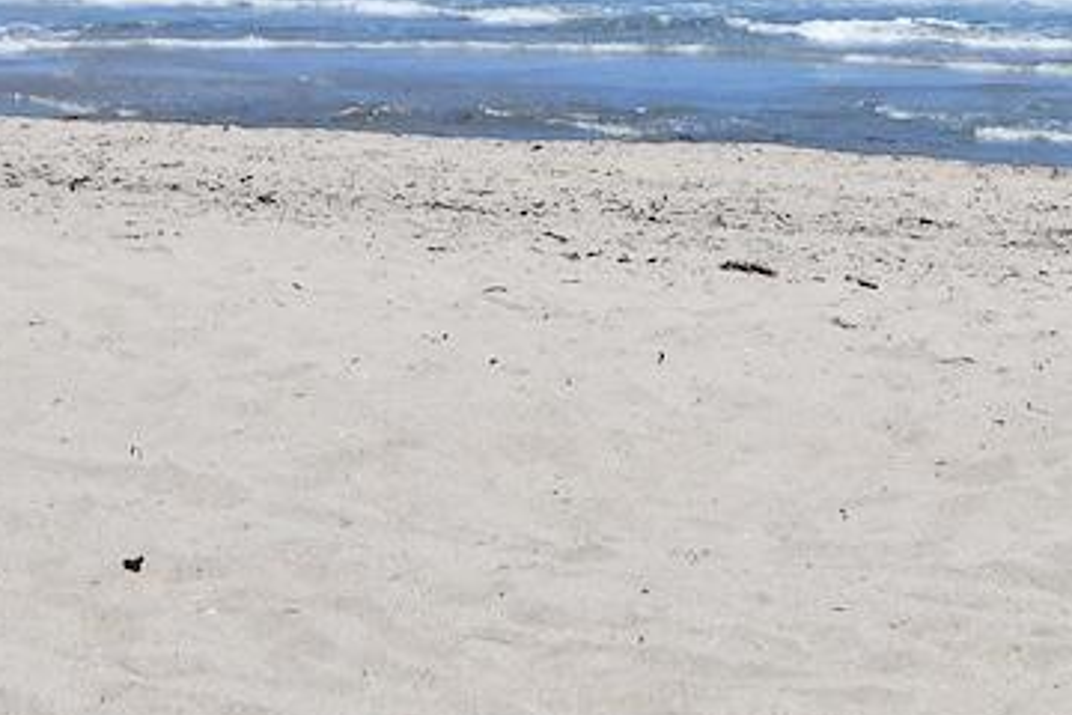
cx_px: 1179
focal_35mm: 182
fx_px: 5419
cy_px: -444
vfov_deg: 7.4
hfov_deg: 11.1
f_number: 2.8
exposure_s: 1/8000
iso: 200
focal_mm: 28
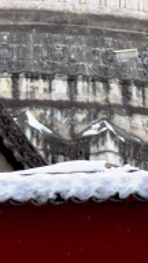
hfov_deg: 3.5
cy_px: -249
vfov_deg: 6.1
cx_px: 37
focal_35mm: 343
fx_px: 2395
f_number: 5
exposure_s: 1/100
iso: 100
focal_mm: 35
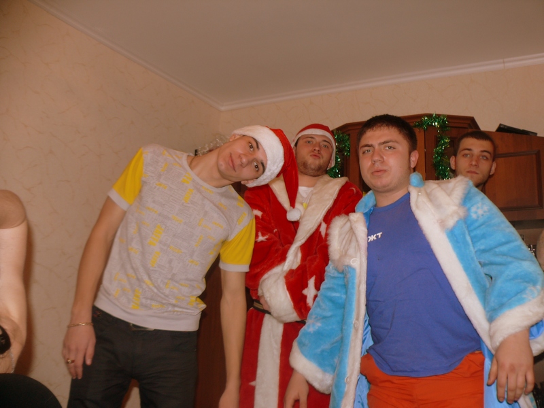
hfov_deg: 52.6
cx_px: 272
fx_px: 550
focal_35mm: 35
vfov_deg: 40.7
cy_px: 204
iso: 100
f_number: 2.8
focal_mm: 7.4
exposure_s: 1/30
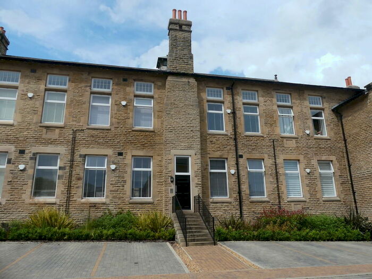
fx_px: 269
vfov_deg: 54.9
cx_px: 186
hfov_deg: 69.4
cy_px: 140
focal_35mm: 25
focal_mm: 4.5
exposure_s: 1/1000
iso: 100
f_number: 4
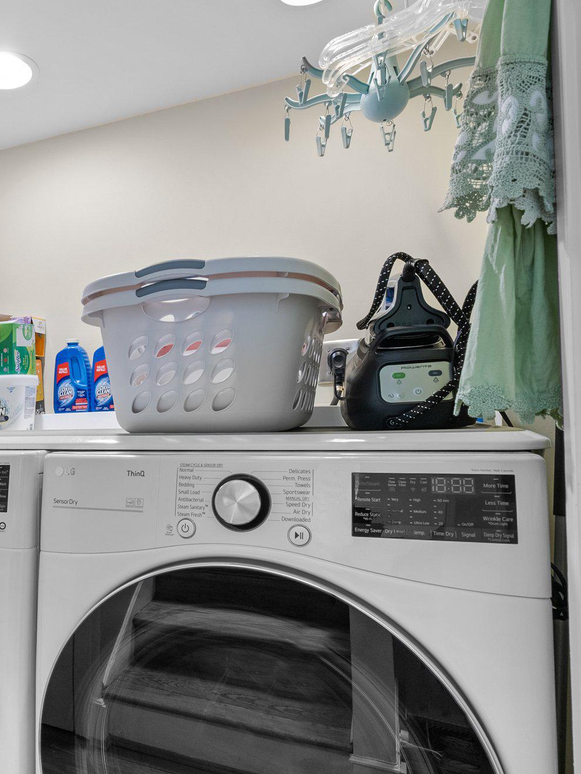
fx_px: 537
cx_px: 65
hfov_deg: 50.8
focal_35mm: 24
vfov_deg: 71.6
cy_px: 400
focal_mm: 16
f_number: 8
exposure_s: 1/2.5
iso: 250
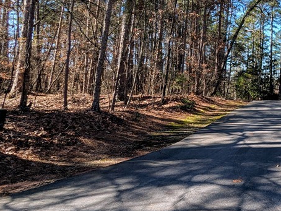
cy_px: 74
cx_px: 292
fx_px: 292
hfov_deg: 42.8
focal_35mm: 36
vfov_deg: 39.3
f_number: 2.2
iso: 57
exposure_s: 1/557
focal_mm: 2.35
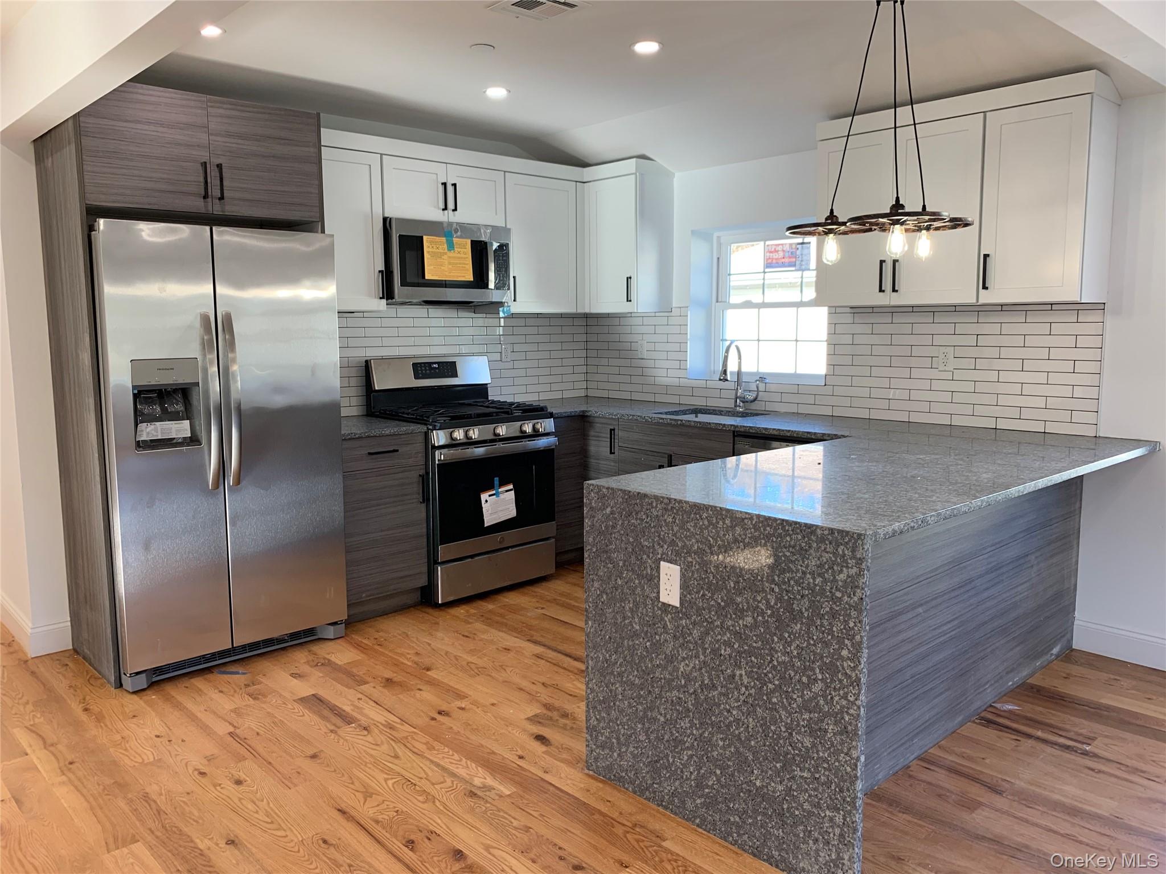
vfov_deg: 53.1
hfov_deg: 67.3
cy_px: 437
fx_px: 876
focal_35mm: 26
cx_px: 583
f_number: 1.8
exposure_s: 1/120
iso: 64
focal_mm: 4.25
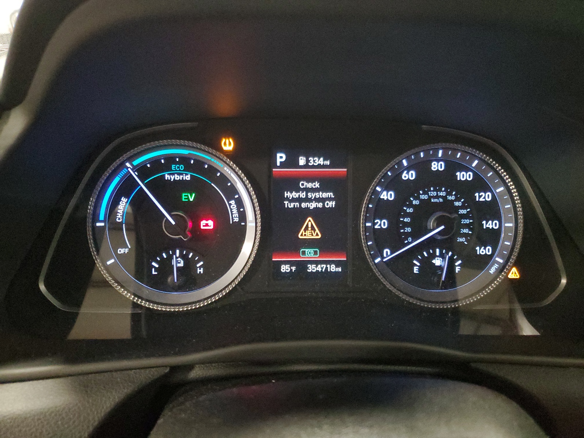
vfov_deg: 53.1
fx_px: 439
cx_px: 292
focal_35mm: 26
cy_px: 219
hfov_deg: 67.3
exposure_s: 1/15
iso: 743
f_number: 1.5
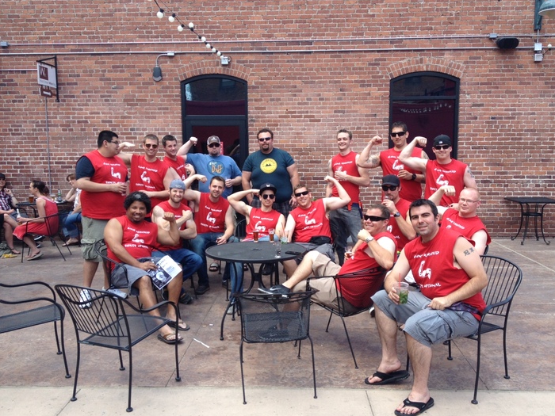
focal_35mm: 36
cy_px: 213
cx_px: 285
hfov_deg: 51.3
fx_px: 577
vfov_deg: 39.7
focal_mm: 4.28
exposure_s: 1/284
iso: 50
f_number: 2.4
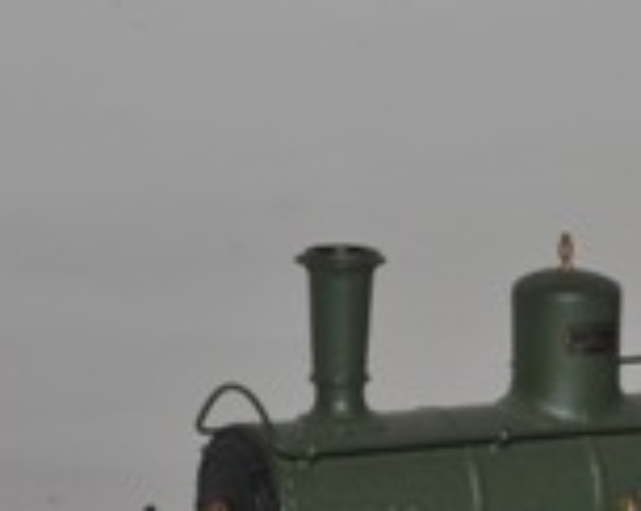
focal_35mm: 307
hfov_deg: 6.2
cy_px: 505
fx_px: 5817
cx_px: 1001
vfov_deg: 5.0
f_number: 32
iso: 800
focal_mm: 100
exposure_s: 1/250
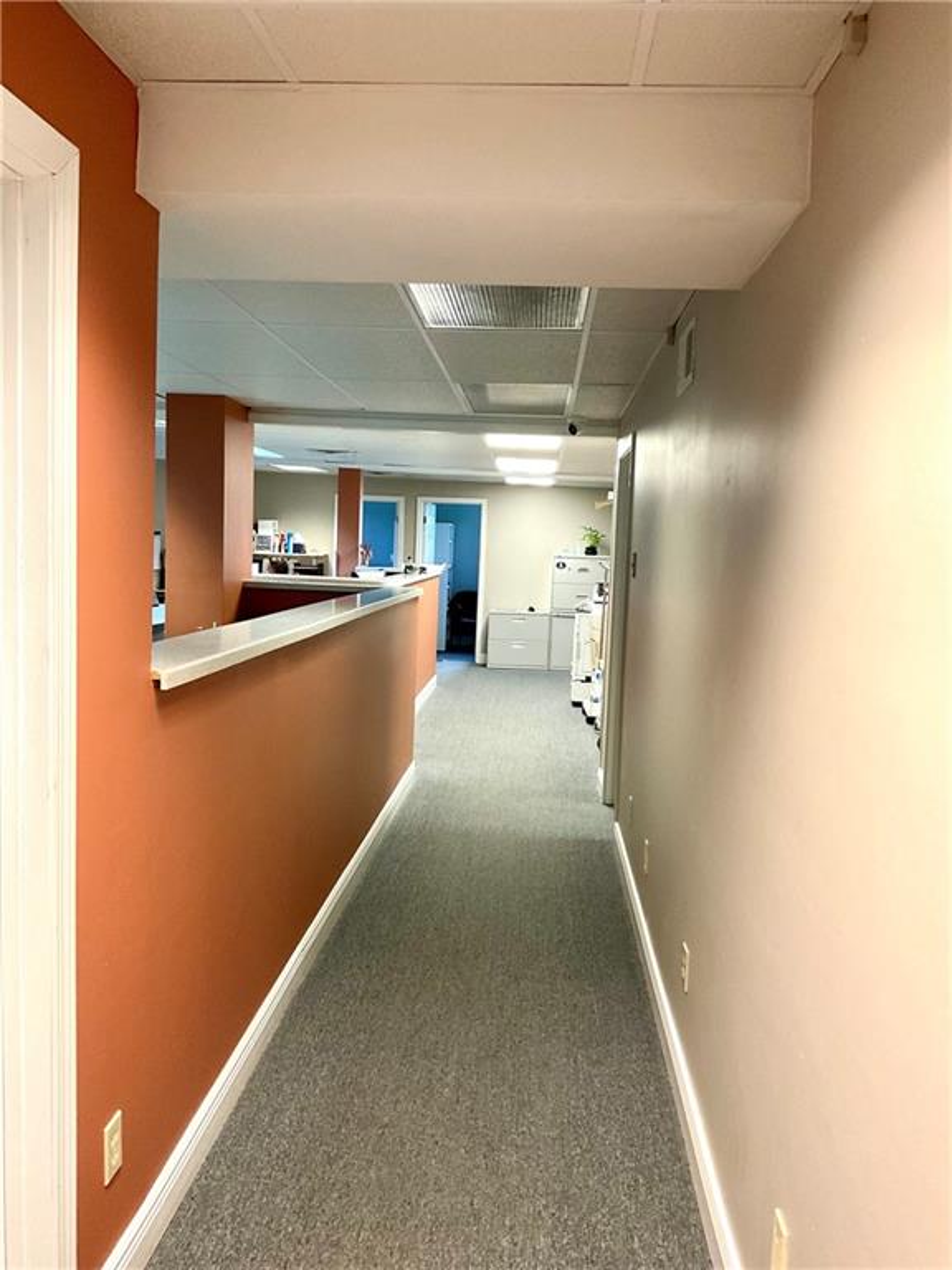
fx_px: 1063
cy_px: 635
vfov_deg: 61.7
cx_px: 476
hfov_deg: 48.2
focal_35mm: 29
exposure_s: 1/60
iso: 160
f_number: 1.8
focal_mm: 3
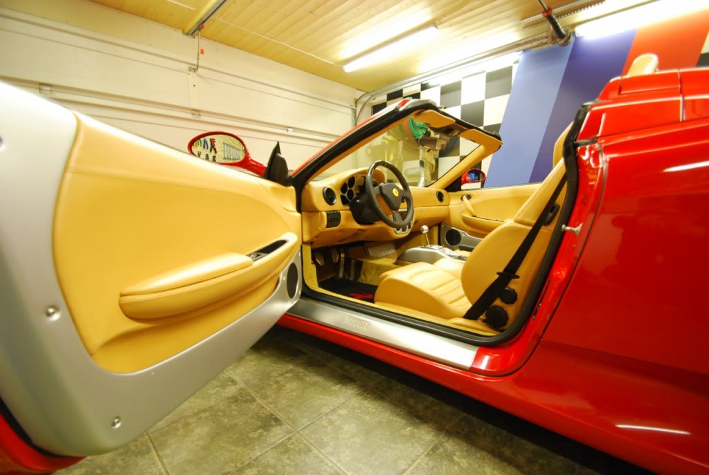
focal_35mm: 15
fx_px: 296
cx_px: 354
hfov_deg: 100.3
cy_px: 238
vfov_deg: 77.6
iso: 800
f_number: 4
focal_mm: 10
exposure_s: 1/25
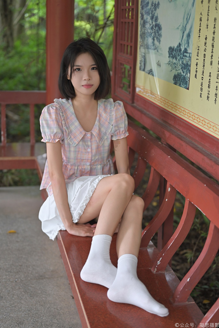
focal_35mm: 50
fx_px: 456
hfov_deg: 27.0
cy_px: 164
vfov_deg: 39.6
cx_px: 110
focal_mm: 50
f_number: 2.2
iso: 720
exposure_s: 1/100
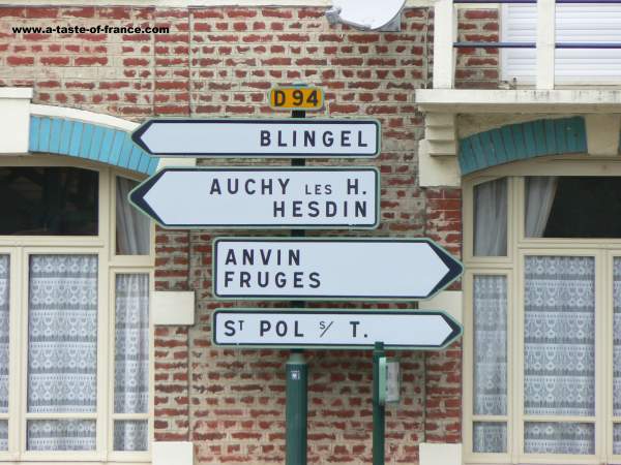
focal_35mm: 404
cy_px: 232
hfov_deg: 4.9
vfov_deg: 3.7
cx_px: 310
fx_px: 7248
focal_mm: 67.3
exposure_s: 1/400
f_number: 5.6
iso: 80
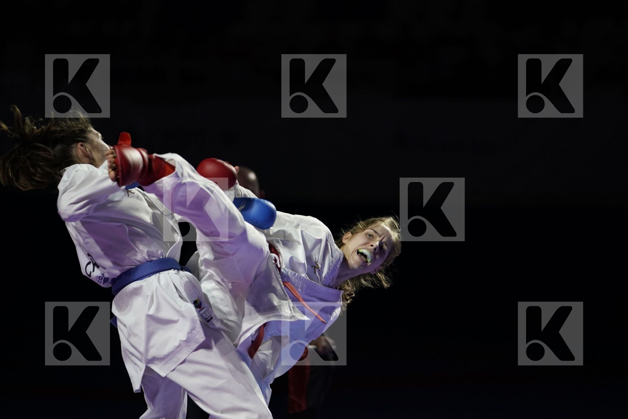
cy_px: 210
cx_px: 314
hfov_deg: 11.4
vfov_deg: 7.6
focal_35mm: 181
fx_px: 3157
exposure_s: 1/1000
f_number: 2.8
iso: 1250
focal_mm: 181
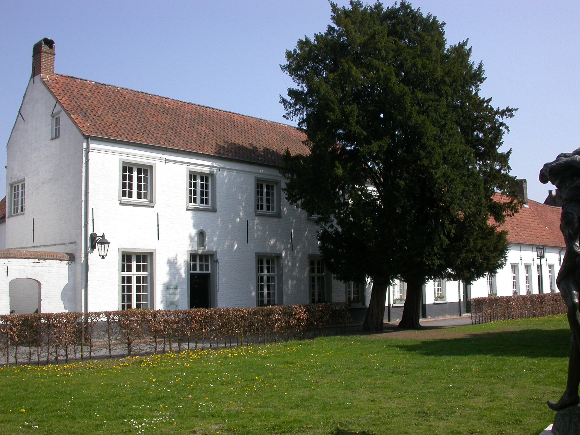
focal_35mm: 38
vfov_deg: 37.7
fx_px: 637
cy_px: 218
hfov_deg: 49.0
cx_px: 290
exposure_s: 1/350
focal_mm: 7.85
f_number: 6.7
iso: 100
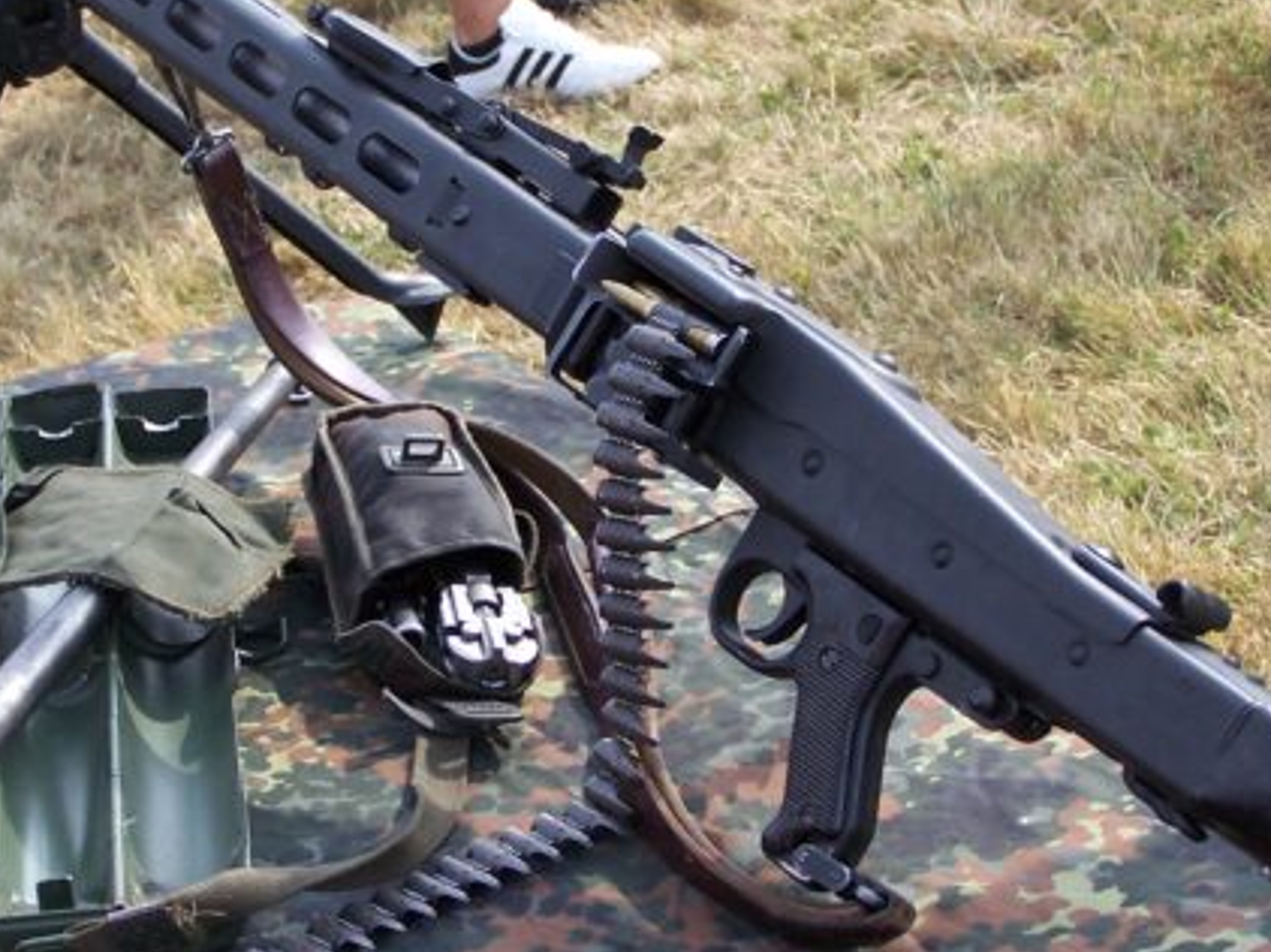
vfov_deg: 12.1
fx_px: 4477
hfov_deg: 16.2
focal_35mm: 122
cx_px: 617
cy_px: 449
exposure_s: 1/320
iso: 80
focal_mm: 11.1
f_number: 3.2
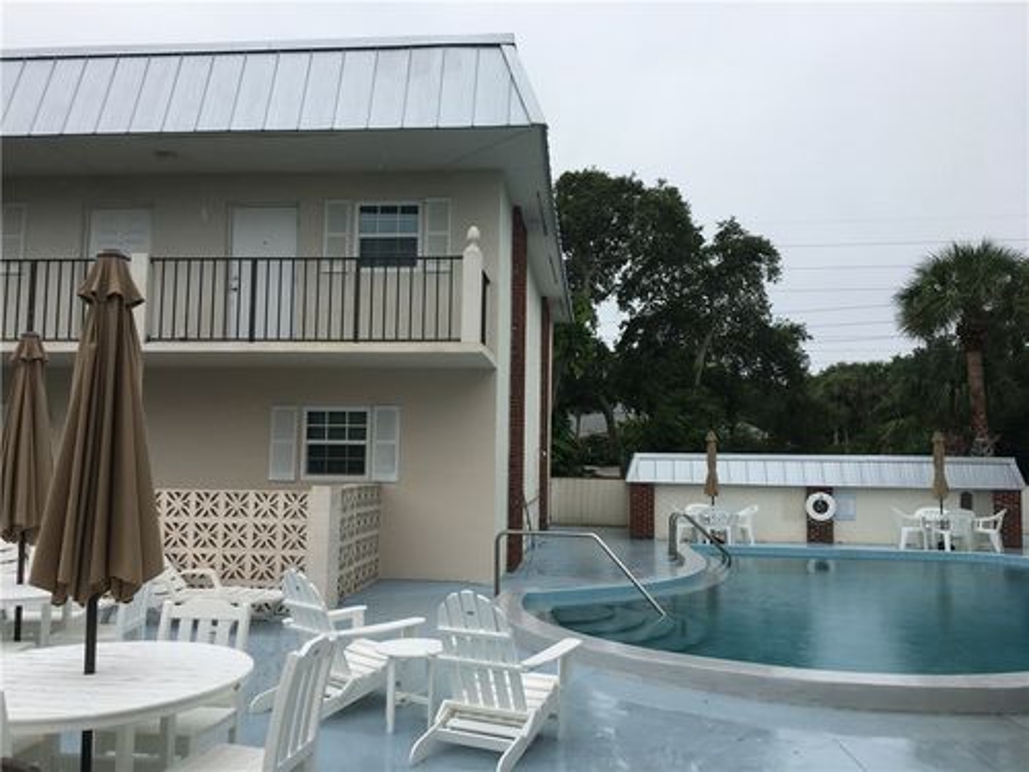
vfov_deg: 48.2
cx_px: 514
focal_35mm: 29
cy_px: 386
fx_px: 862
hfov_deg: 61.7
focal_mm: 4.15
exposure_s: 1/761
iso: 25
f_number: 2.2
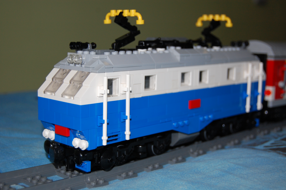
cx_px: 143
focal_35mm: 57
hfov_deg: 35.1
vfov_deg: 23.7
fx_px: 452
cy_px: 95
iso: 400
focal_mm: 38
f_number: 5
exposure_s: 1/60
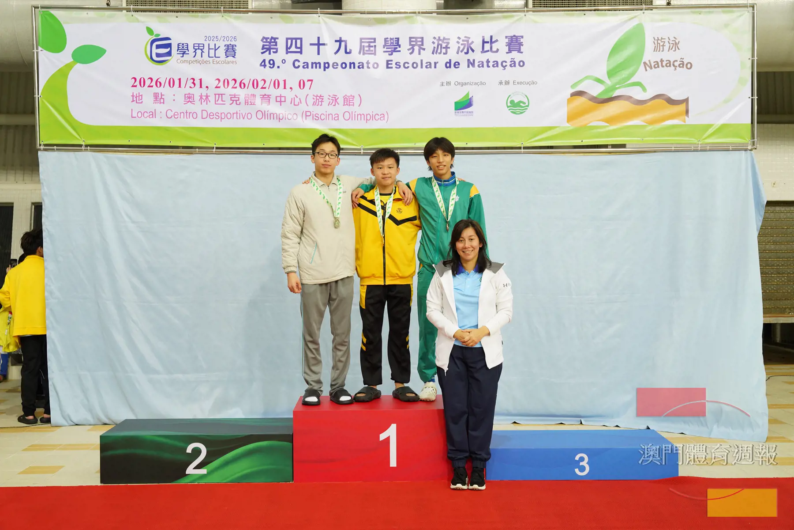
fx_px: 935
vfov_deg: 31.6
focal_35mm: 42
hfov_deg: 46.0
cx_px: 397
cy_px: 265
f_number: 5.6
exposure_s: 1/125
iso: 1000
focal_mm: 42.4
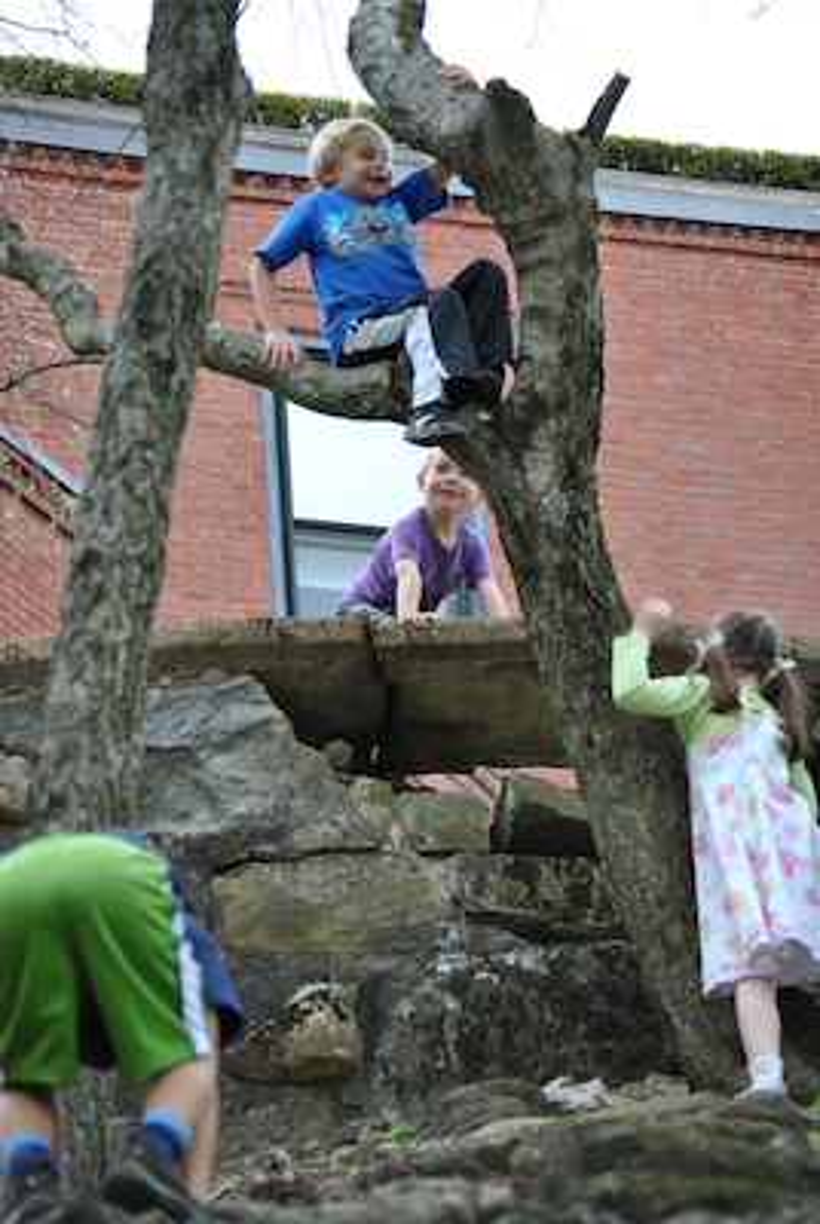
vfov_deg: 17.0
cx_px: 410
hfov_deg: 11.5
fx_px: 4086
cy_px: 612
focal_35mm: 120
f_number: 4.5
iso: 200
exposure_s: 1/320
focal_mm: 80
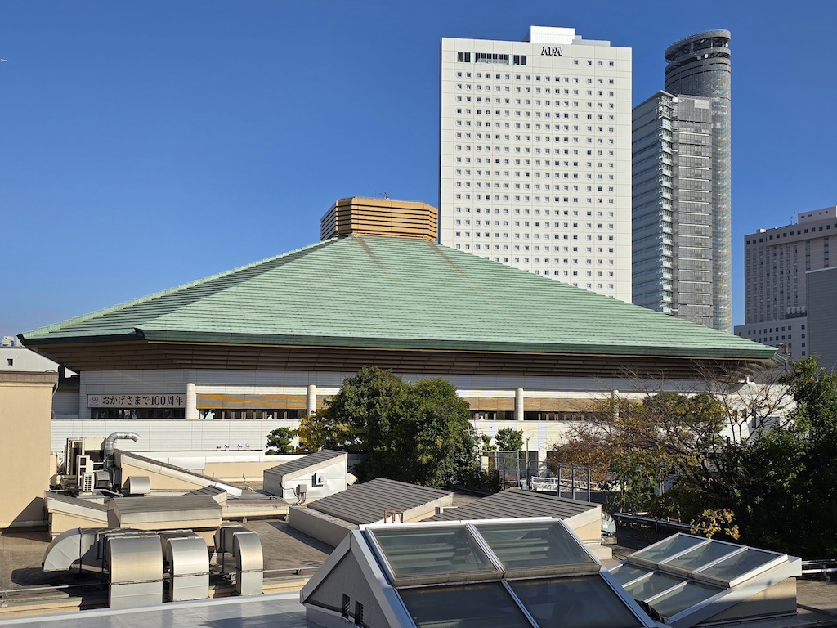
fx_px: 556
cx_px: 418
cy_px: 314
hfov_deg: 73.9
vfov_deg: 58.9
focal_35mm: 23
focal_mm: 6.3
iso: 12
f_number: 1.7
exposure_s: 1/1111
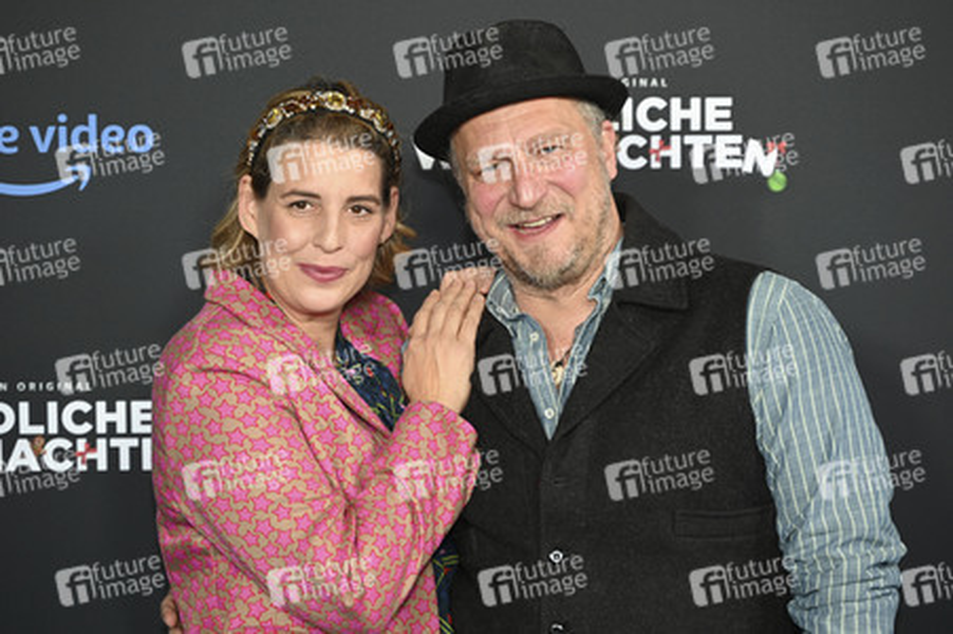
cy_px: 317
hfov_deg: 27.0
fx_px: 1984
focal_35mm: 75
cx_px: 476
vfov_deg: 18.2
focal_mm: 75
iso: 400
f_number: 2.8
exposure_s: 1/125
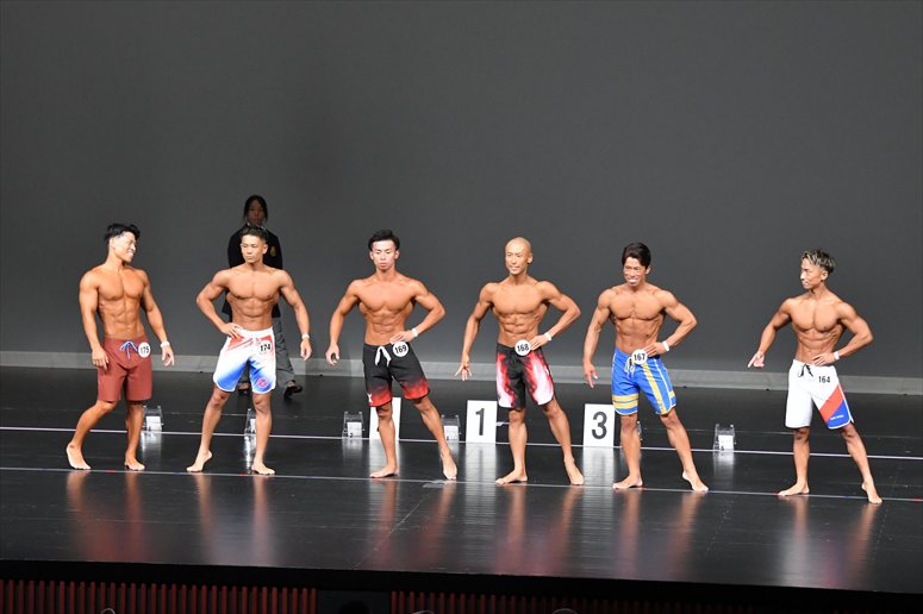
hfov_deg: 12.2
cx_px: 462
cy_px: 307
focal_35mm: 168
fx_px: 4305
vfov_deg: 8.2
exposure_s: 1/400
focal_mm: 112
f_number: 5.6
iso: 5000
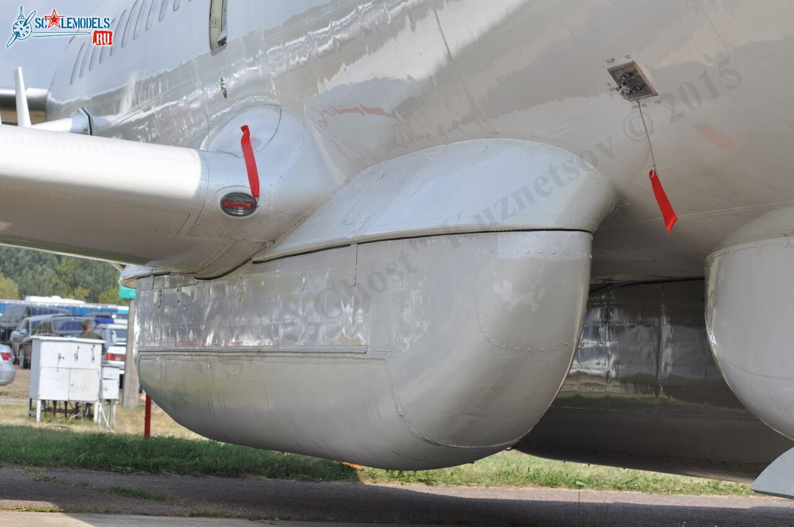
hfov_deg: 17.5
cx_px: 397
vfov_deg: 11.7
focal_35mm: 117
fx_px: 2577
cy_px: 264
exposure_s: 1/400
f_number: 8
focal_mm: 78
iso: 200
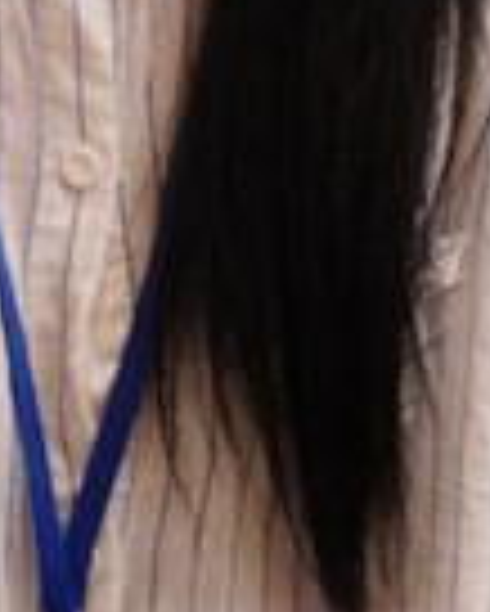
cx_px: 285
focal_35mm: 565
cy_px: -292
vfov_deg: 3.4
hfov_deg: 2.7
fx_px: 10231
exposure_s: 1/400
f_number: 2.8
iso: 10000
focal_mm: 126
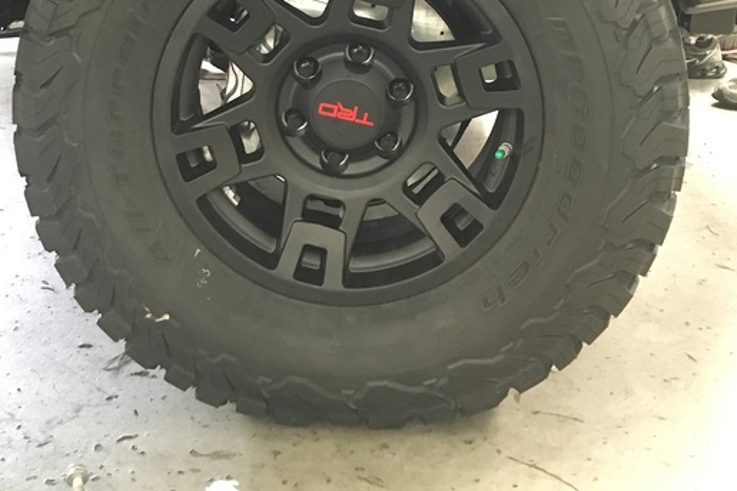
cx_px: 325
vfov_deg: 25.0
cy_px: -54
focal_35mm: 50
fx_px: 1023
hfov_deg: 39.6
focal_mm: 4.15
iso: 500
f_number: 2.2
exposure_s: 1/15
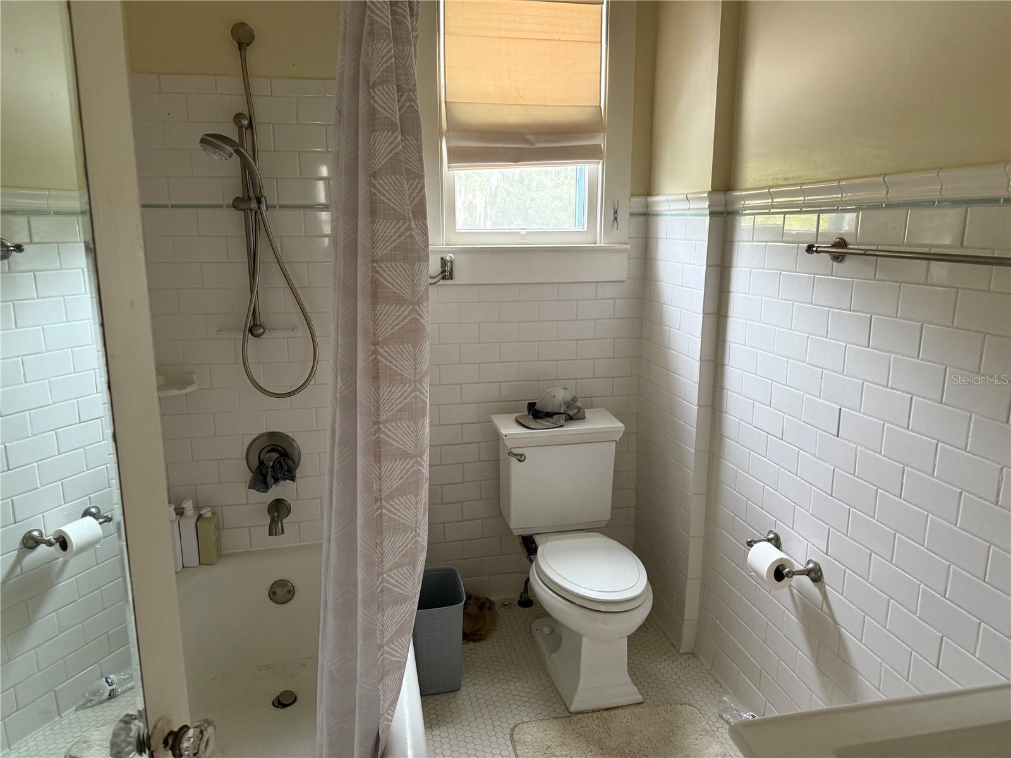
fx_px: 701
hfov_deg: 71.6
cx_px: 506
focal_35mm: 24
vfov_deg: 56.8
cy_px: 379
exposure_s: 1/60
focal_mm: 6.76
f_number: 1.78
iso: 250
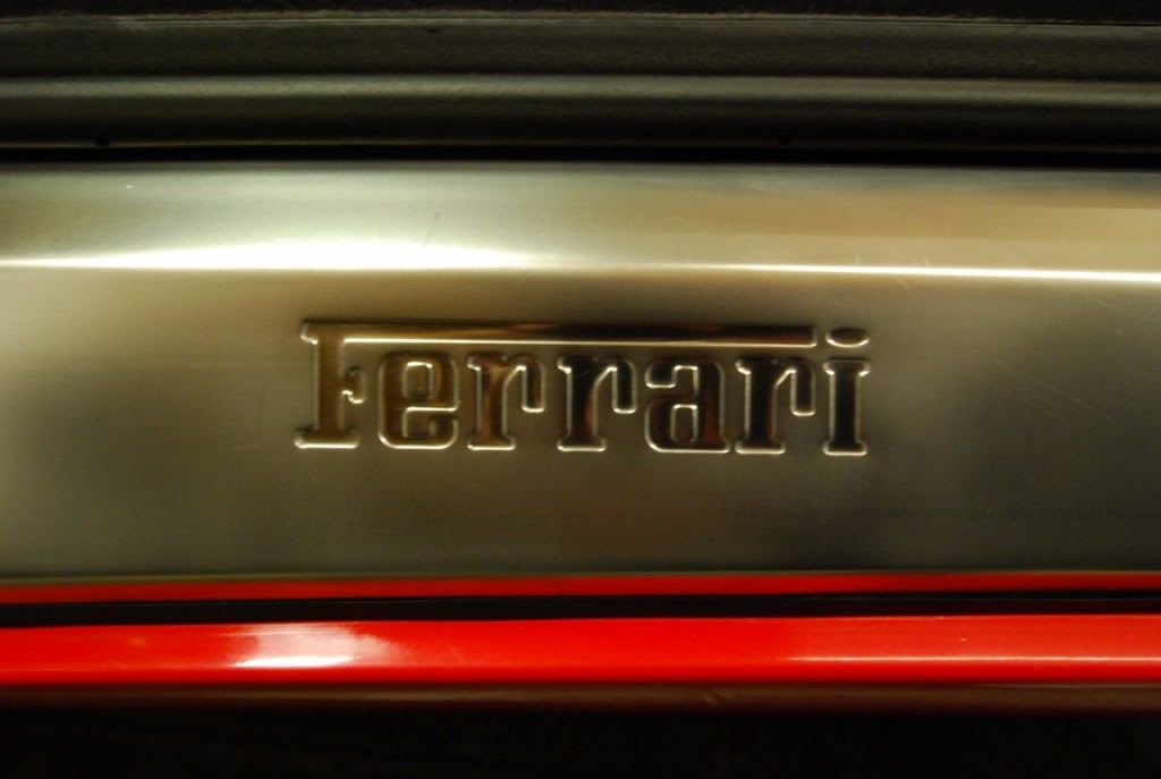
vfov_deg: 37.0
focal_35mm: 36
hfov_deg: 53.0
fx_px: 1163
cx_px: 580
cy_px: 390
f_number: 4.5
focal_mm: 24
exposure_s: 1/25
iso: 800
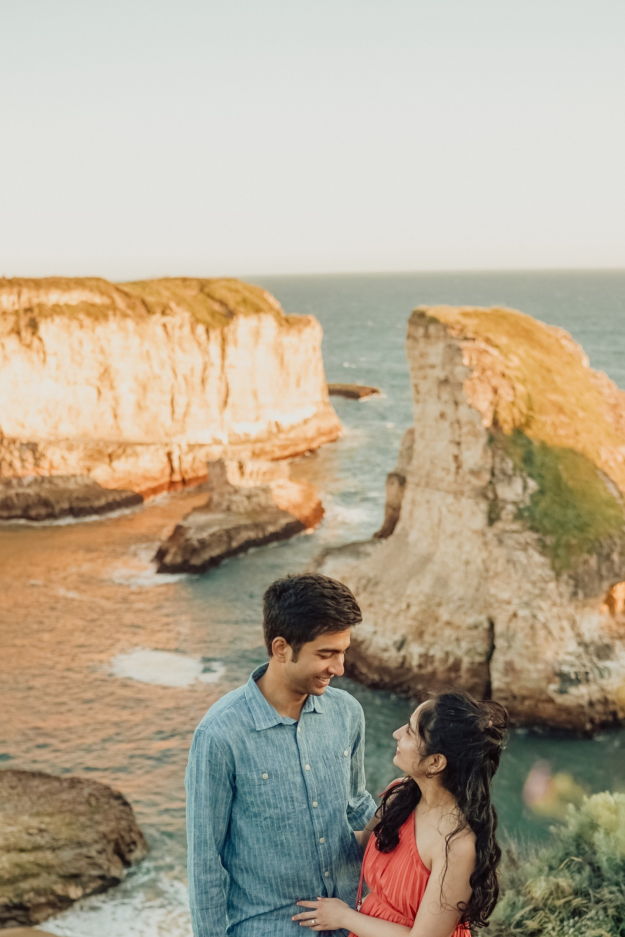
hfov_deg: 23.8
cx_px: 353
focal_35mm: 57
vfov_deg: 34.2
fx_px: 1484
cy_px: 718
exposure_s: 1/320
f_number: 2.2
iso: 100
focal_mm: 35
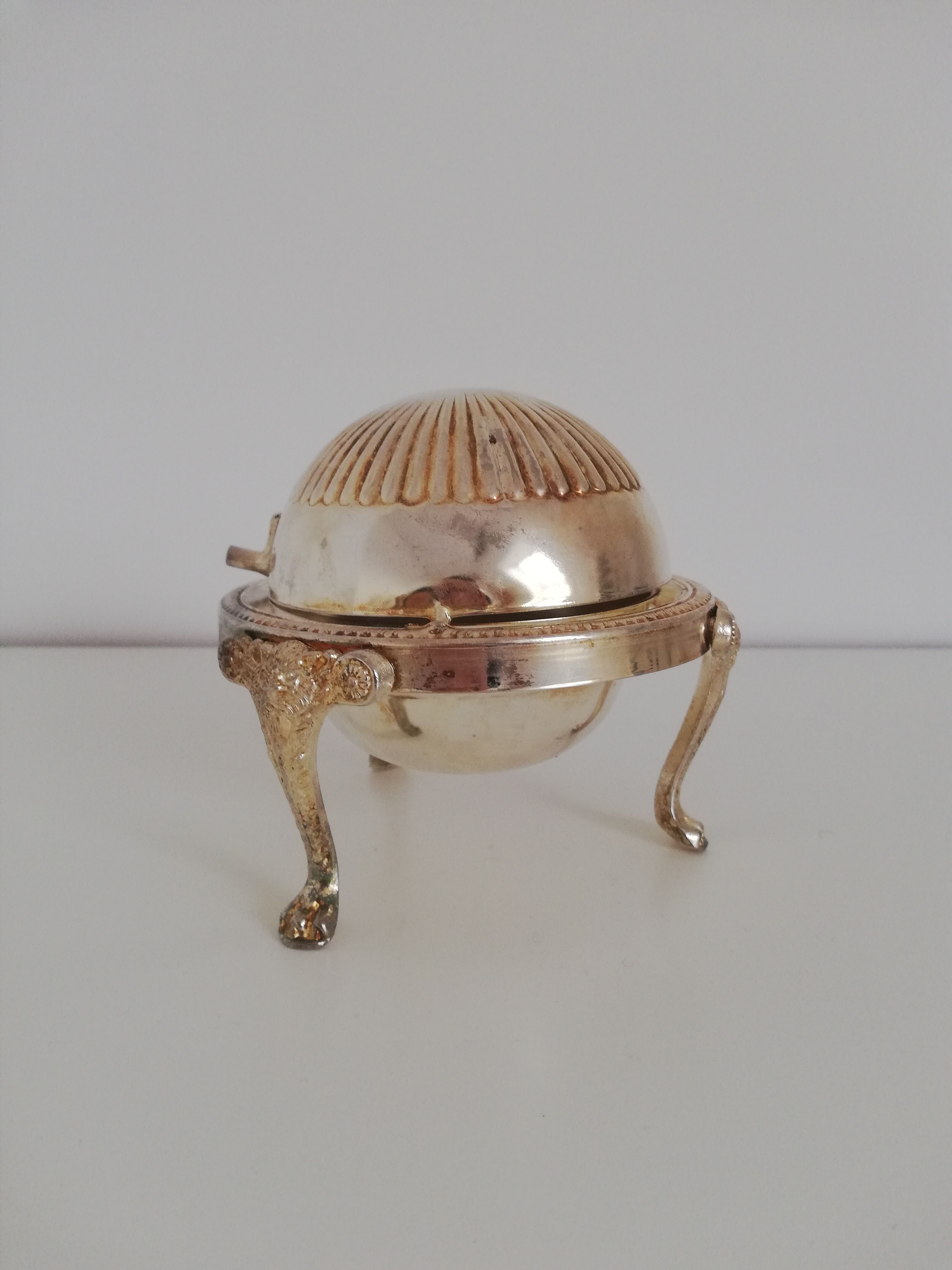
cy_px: 635
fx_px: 953
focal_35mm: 26
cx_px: 476
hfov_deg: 53.1
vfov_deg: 67.3
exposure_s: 1/33.3
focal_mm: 3.81
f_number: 2.2
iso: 125
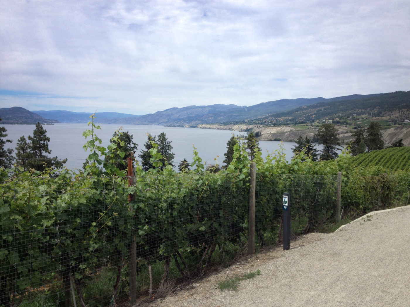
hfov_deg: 52.6
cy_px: 154
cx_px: 205
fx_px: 415
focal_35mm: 35
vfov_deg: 40.7
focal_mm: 4.28
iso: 50
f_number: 2.4
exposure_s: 1/1842
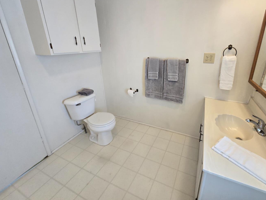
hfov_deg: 97.5
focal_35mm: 15
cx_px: 152
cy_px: 87
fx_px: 115
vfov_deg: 81.3
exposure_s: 1/60
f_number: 2.2
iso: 125
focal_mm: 2.2
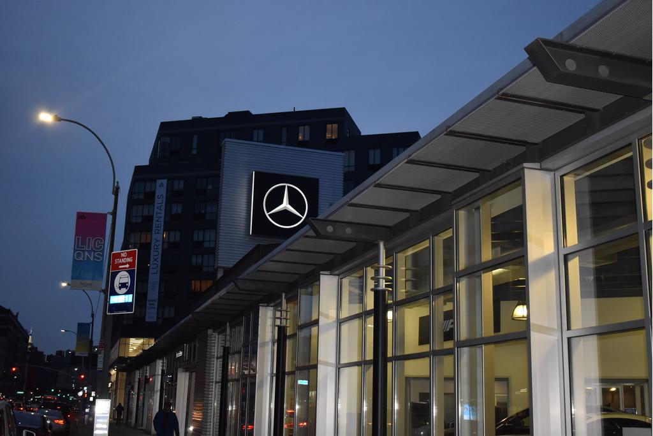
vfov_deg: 31.9
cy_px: 218
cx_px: 326
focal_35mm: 42
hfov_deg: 46.4
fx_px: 762
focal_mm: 28
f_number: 4.2
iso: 1100
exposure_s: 1/125
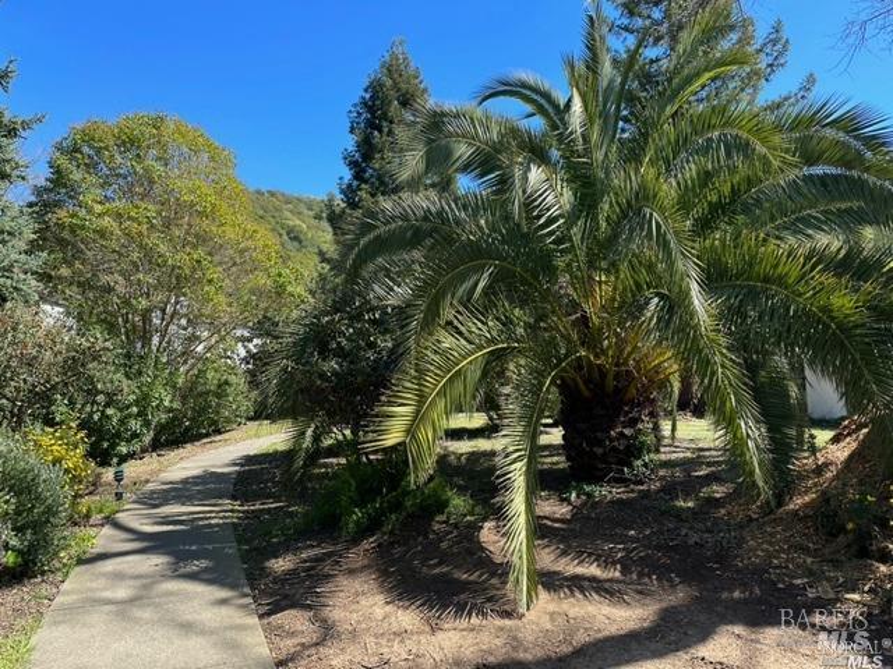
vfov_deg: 56.8
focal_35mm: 24
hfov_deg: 71.6
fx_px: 619
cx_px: 446
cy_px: 334
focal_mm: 6.86
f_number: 1.78
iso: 80
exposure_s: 1/1062
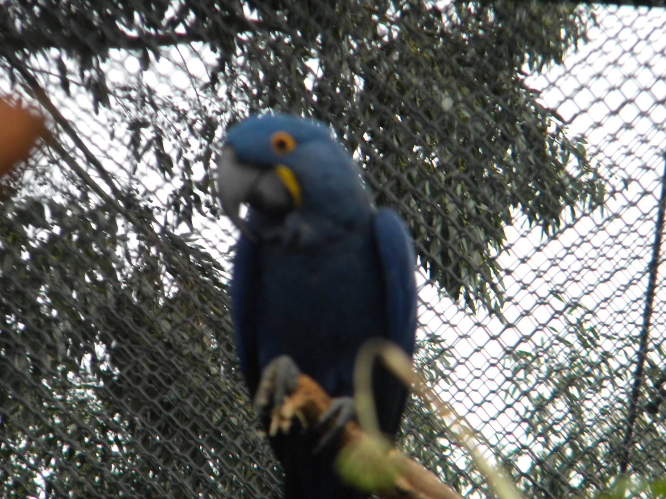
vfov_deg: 4.4
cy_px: 250
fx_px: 6445
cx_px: 333
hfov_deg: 5.9
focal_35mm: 335
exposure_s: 1/125
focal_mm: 60.7
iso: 196
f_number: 5.4
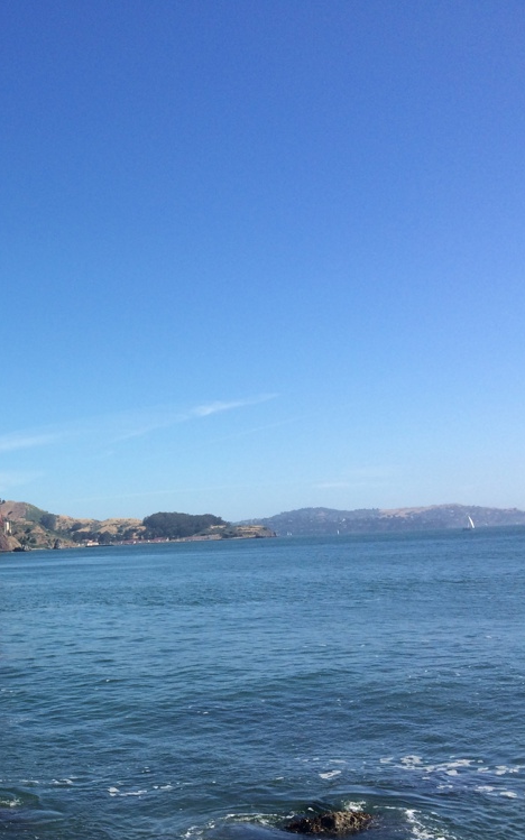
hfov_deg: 28.5
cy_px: 422
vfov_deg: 47.2
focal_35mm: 42
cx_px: -11
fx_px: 962
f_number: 2.2
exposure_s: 1/2160
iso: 32
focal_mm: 4.15
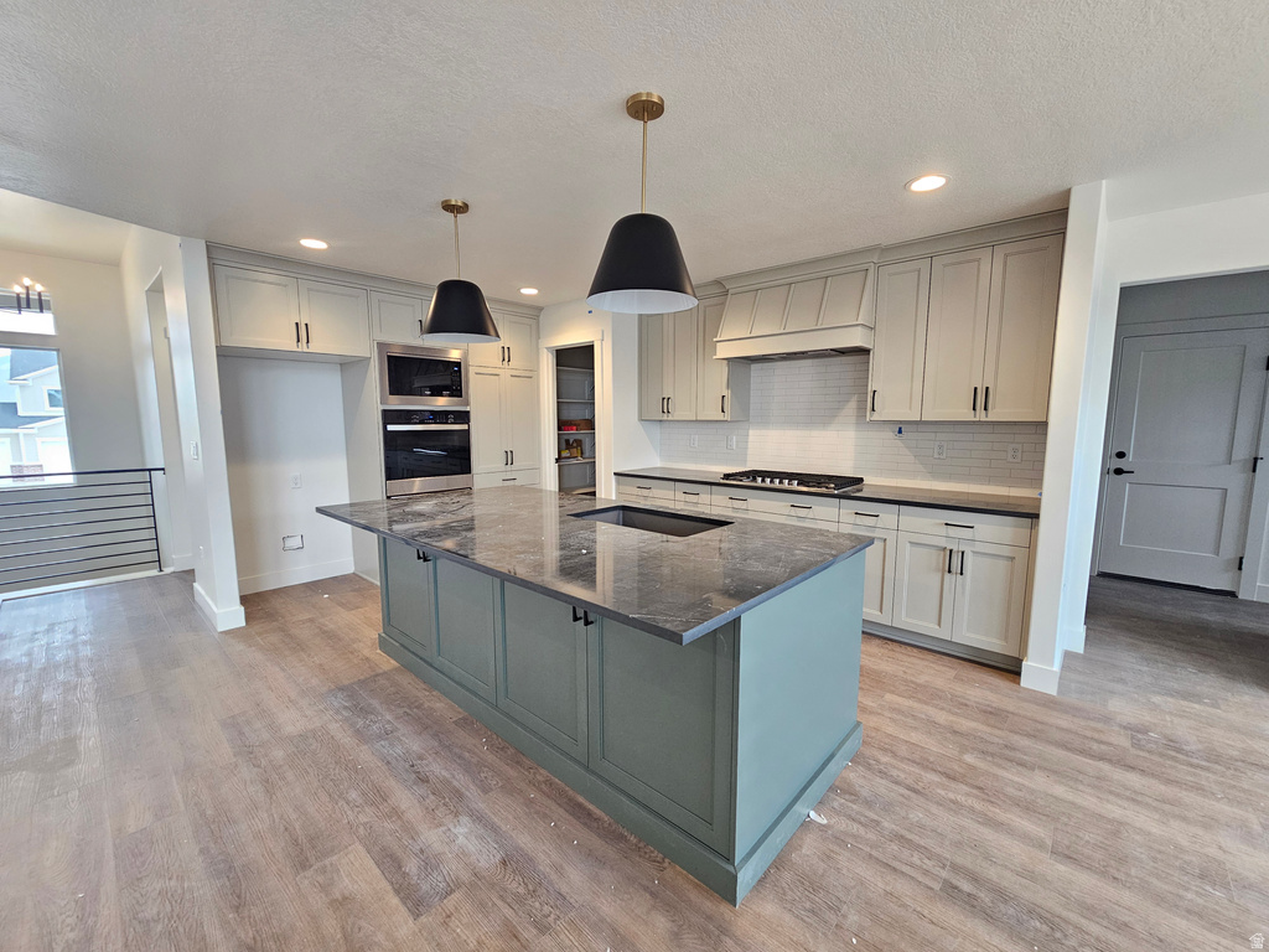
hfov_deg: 106.2
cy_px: 476
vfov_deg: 89.9
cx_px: 634
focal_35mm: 13
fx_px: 477
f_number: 2.2
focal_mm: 2.2
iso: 250
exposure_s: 1/60
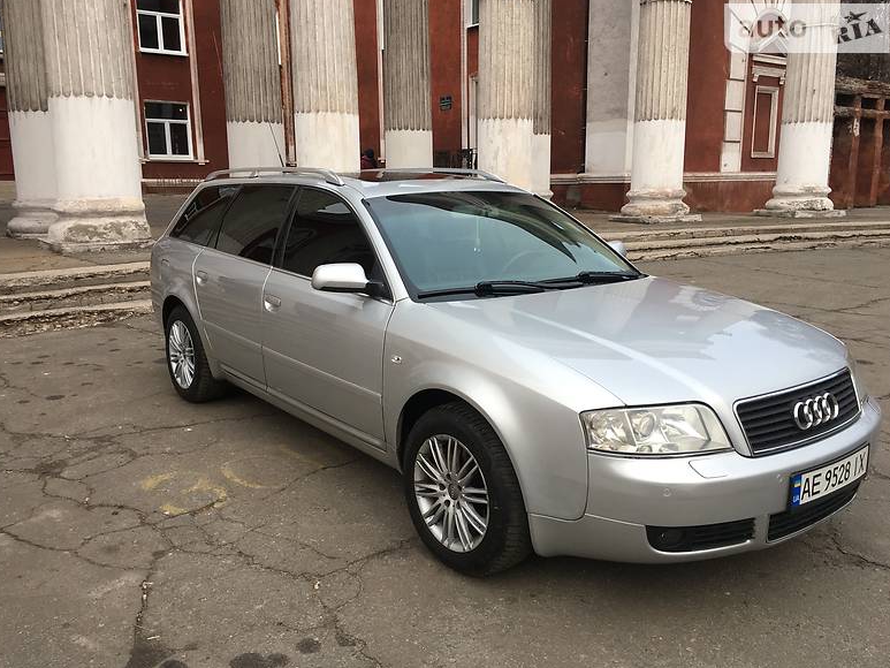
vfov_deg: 46.8
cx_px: 447
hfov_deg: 60.0
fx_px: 771
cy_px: 335
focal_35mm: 30
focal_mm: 4.2
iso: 32
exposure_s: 1/100
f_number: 2.2
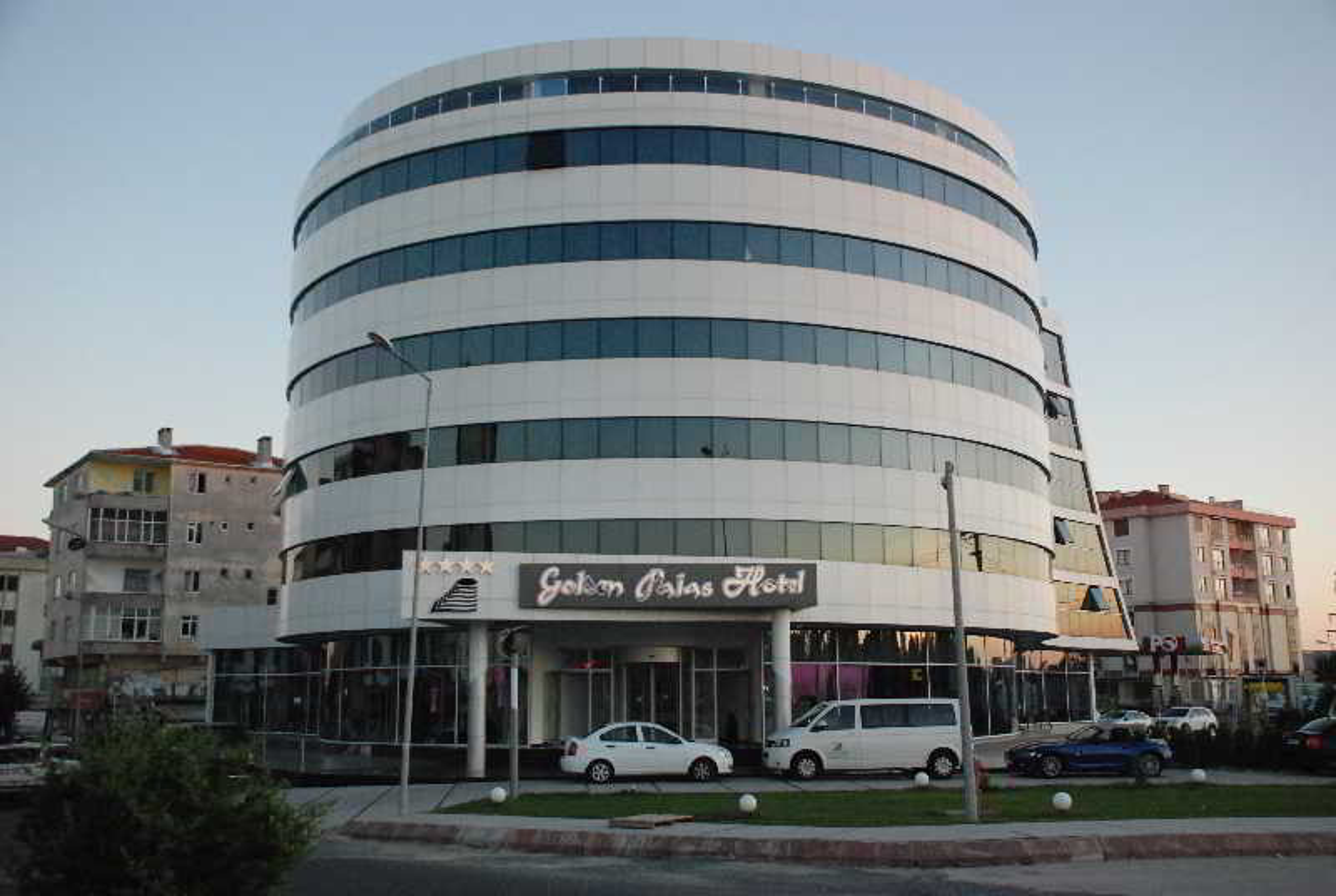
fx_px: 1338
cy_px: 448
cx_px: 668
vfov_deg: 37.0
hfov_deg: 53.1
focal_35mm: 36
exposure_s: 1/640
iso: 1600
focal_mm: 24
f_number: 4
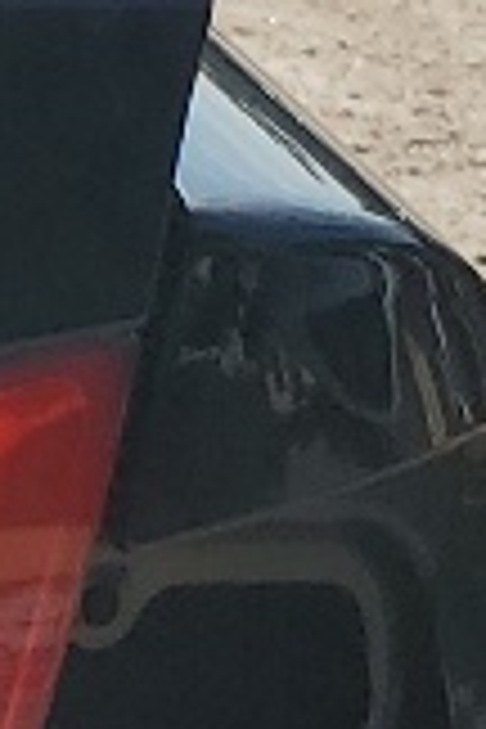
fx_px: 5406
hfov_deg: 4.3
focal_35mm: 267
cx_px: -2210
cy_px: 828
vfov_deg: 7.7
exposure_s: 1/5000
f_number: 1.5
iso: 50
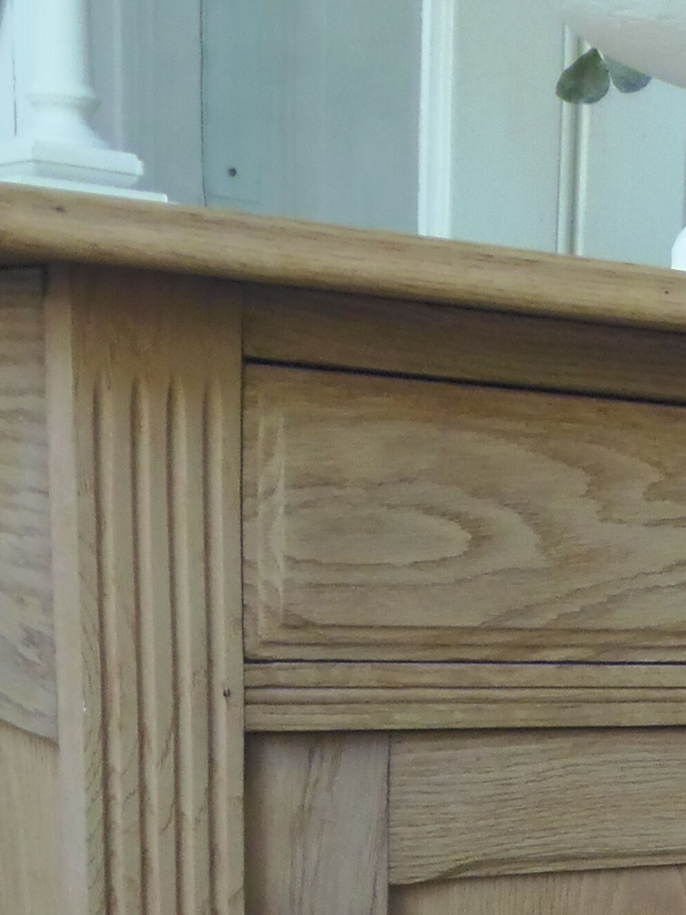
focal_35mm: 78
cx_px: 786
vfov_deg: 22.9
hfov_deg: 18.1
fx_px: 2060
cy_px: 1111
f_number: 2.9
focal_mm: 4.3
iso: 200
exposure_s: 1/30
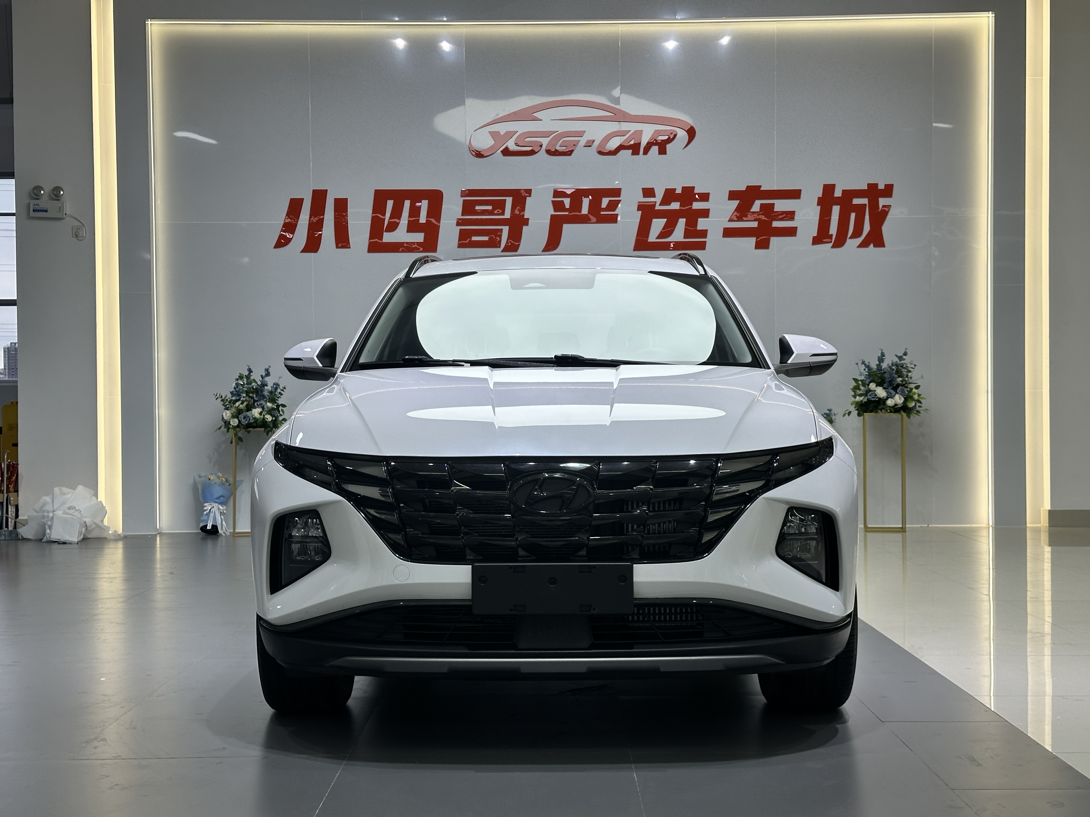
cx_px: 545
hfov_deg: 39.7
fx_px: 1511
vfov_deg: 30.3
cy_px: 408
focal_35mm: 48
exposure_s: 1/200
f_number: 1.78
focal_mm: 6.86
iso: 50
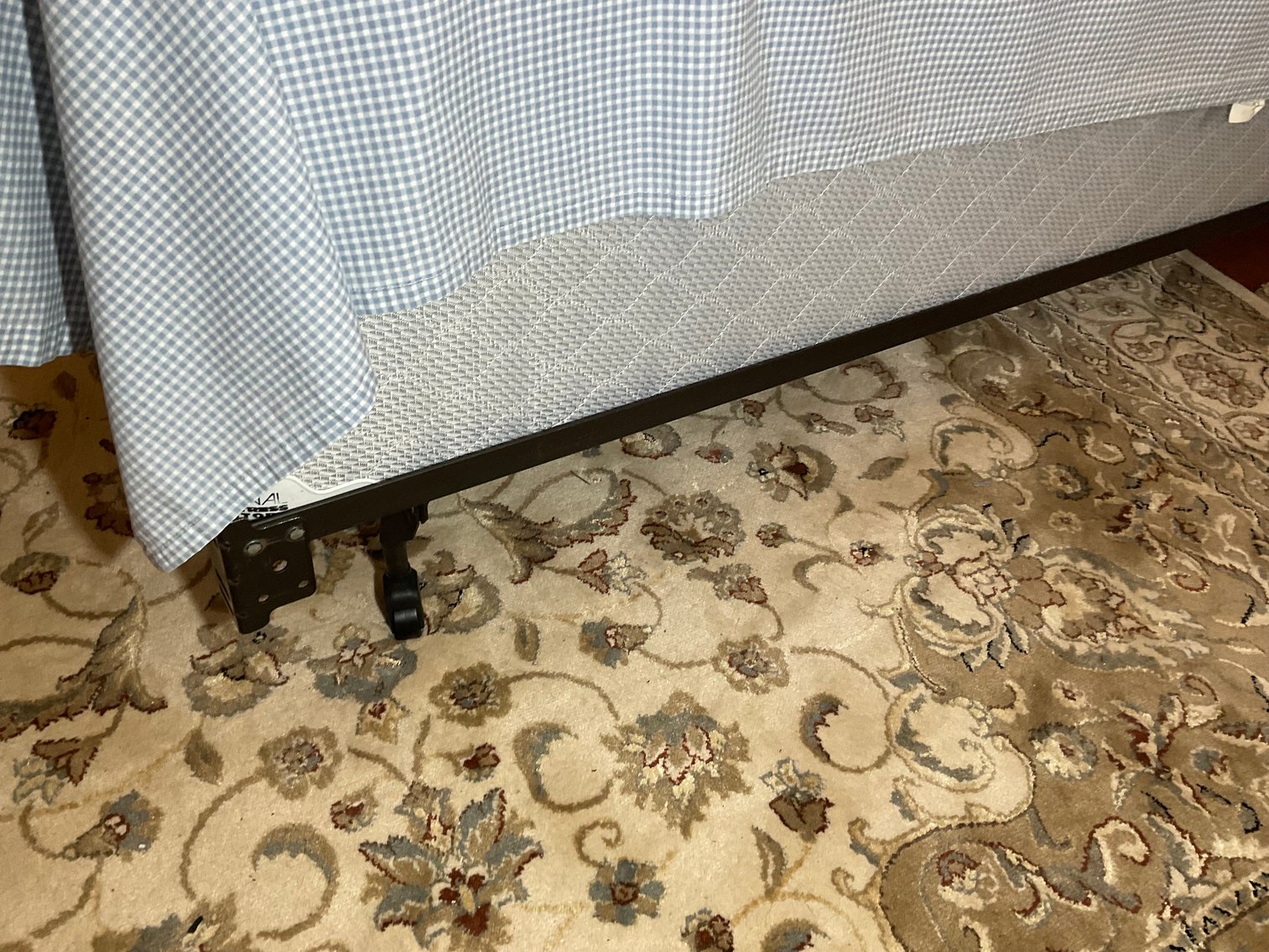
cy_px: 476
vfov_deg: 48.2
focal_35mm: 29
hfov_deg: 61.7
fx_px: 1063
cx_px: 634
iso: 100
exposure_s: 1/60
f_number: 1.8
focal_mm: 3
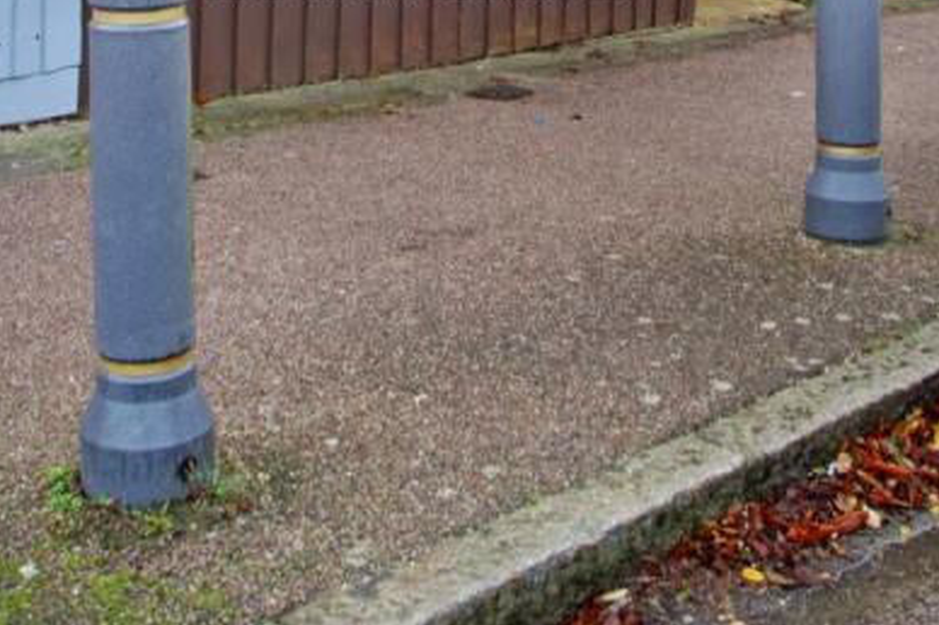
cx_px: 419
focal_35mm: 58
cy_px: -176
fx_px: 1512
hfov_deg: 34.5
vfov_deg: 21.3
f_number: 10
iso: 200
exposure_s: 1/25
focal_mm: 15
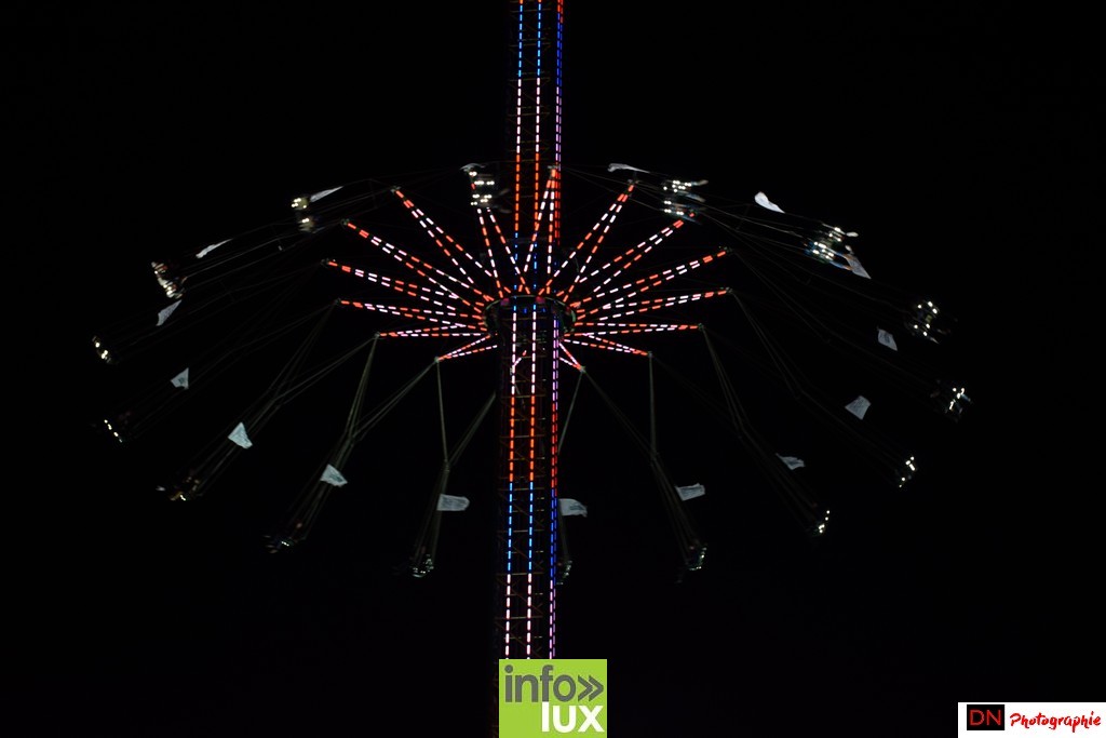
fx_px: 2212
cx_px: 553
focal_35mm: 72
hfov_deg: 28.1
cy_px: 369
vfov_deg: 18.9
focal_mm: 48
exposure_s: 1/100
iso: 800
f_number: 5.6
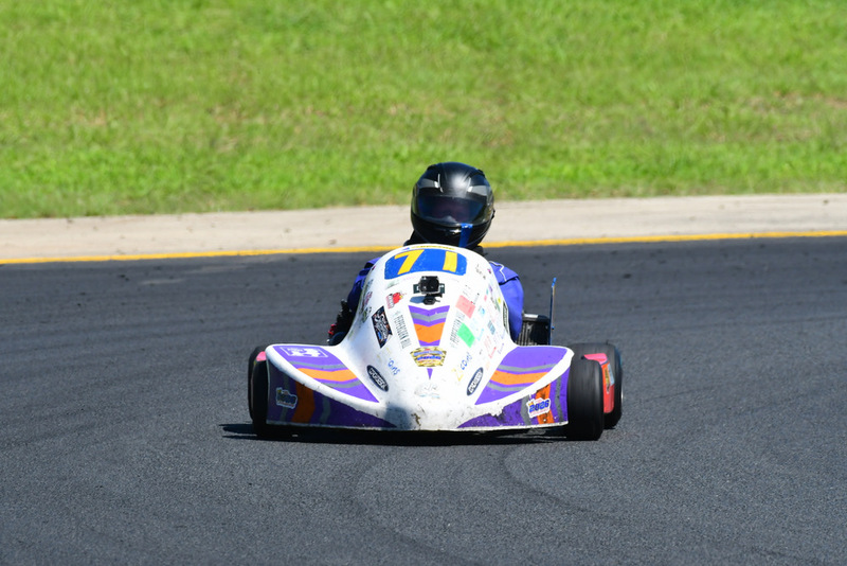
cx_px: 424
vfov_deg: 1.8
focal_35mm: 750
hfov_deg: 2.7
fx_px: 17651
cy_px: 283
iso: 500
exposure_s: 1/640
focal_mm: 500
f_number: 11
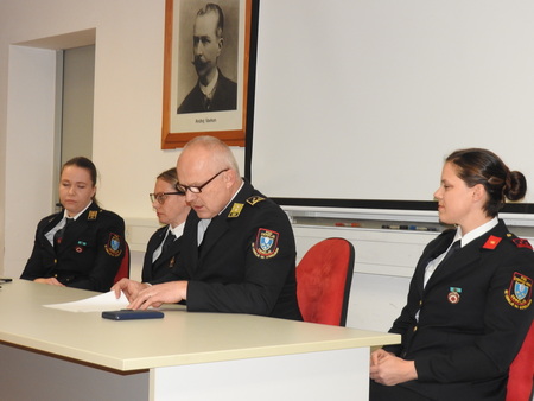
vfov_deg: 21.0
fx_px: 1080
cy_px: 200
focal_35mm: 70
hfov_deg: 27.8
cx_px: 267
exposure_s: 1/30
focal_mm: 12.5
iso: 320
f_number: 4.5
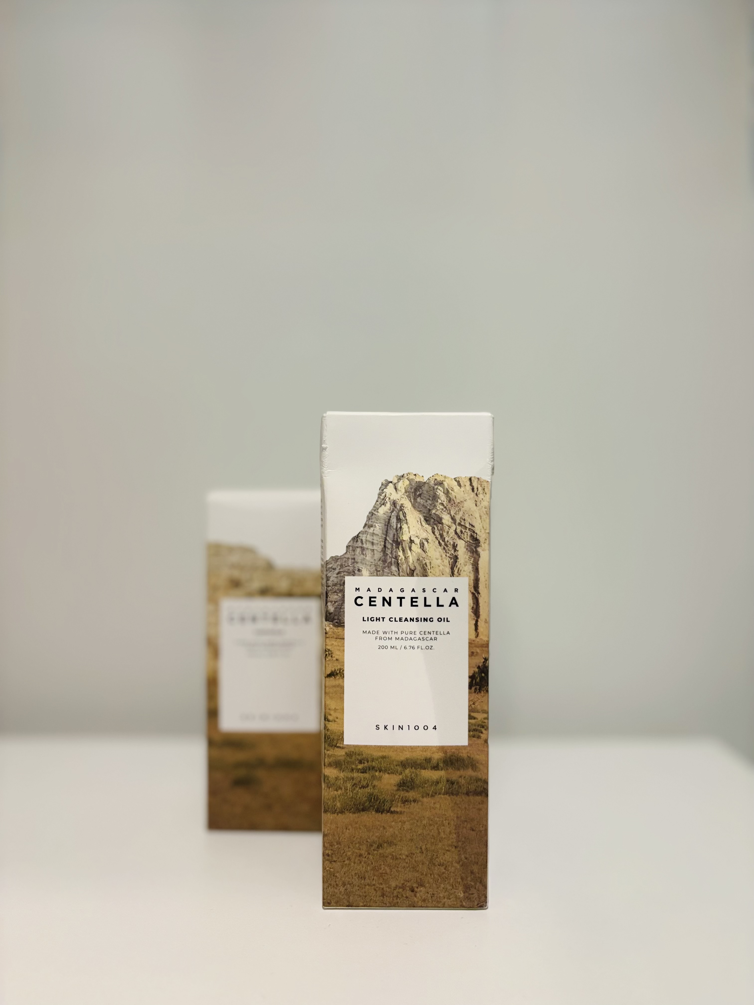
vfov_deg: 67.3
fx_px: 755
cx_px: 377
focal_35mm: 26
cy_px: 502
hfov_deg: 53.1
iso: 250
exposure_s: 1/60
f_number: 1.6
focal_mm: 5.96
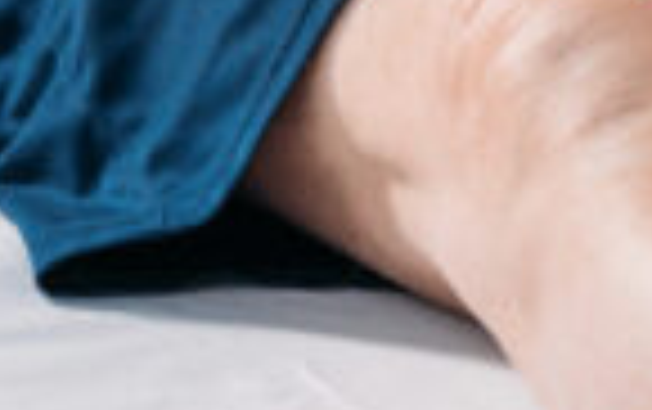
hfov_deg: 5.8
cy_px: -577
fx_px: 6387
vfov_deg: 3.6
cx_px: 989
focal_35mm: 359
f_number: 3.5
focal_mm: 50
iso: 100
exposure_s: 1/200
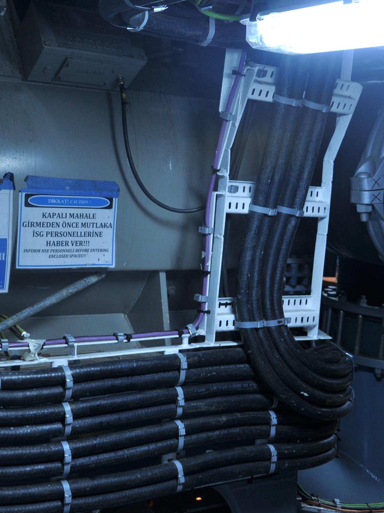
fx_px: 784
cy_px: 255
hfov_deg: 27.4
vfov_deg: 36.2
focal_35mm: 53
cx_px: 138
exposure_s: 1/15
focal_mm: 24
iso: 200
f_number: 3.8
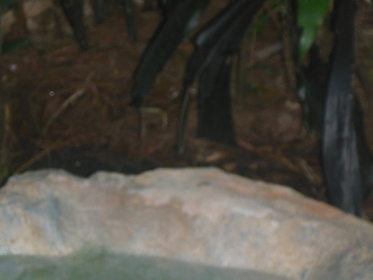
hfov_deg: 14.0
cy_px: 140
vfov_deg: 10.5
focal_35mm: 141
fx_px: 1520
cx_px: 186
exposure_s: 1/60
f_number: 5.9
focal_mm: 22.8
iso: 1000
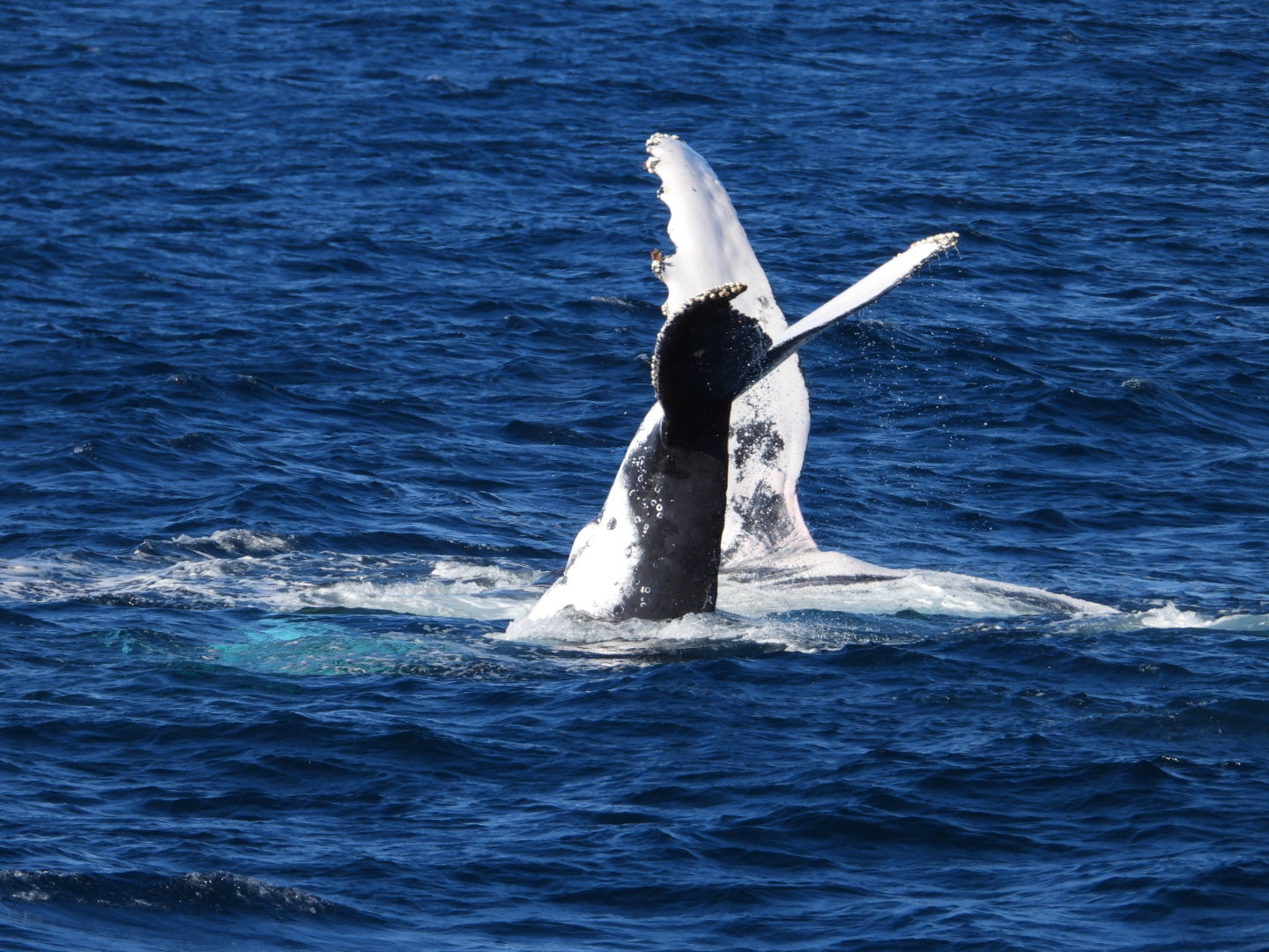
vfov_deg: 2.1
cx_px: 634
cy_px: 476
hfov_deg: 2.8
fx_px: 25662
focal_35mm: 700
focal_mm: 126
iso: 100
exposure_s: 1/500
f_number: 5
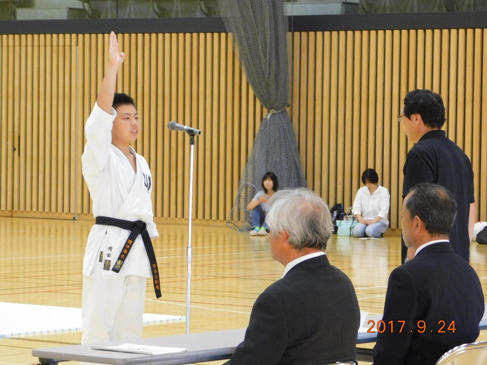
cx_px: 244
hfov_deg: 11.6
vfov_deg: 8.7
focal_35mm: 170
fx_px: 2392
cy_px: 182
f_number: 5.3
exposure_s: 1/30
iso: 800
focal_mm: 30.1
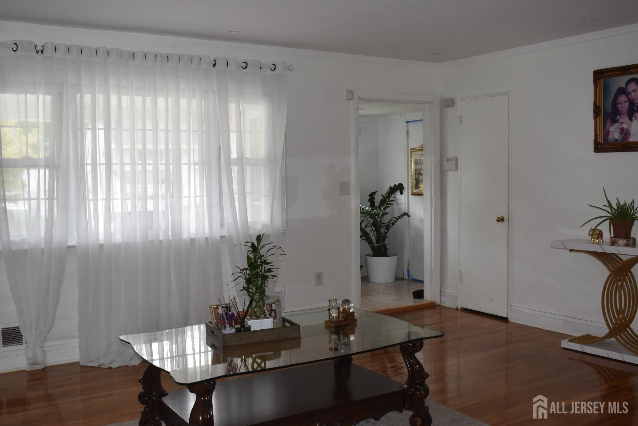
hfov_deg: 53.1
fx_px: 638
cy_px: 213
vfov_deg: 36.9
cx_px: 319
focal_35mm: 36
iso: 560
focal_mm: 24
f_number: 5.6
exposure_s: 1/125
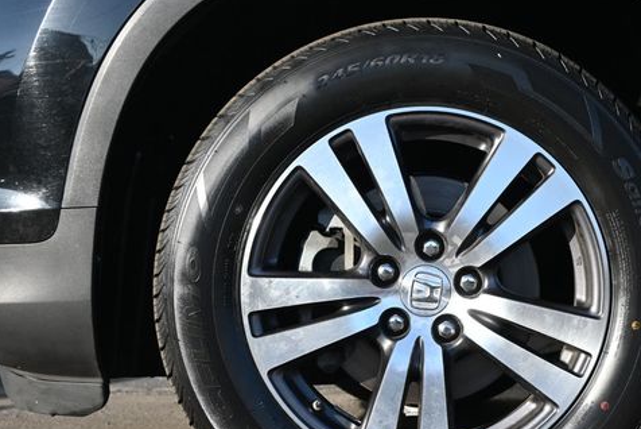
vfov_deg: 18.2
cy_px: 282
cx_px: 426
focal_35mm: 75
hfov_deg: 26.9
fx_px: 1330
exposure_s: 1/250
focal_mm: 37
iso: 200
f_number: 5.6
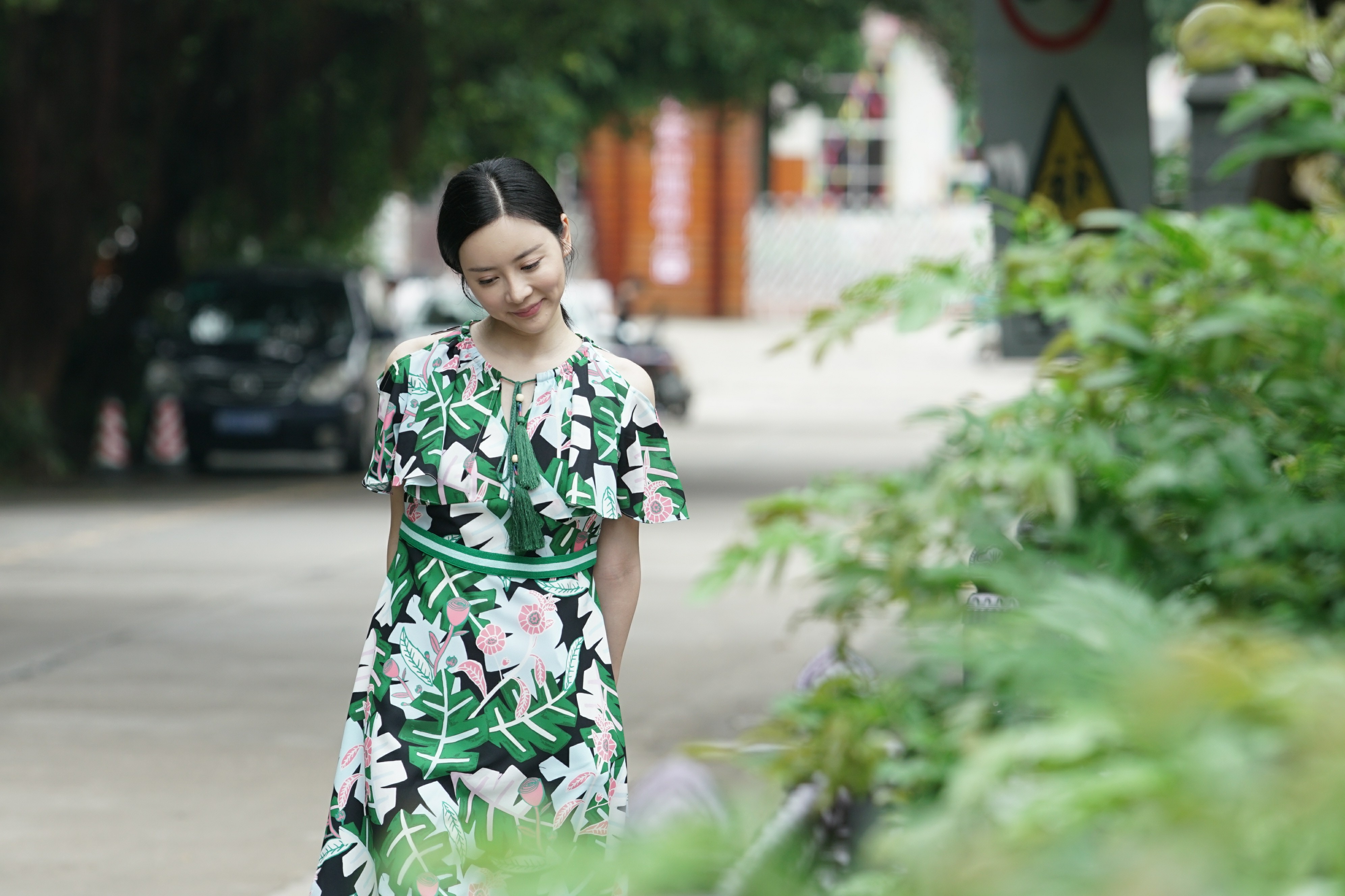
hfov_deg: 8.3
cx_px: 672
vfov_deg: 5.6
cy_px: 448
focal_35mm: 247
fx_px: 9227
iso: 250
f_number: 4.5
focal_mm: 165
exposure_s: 1/320
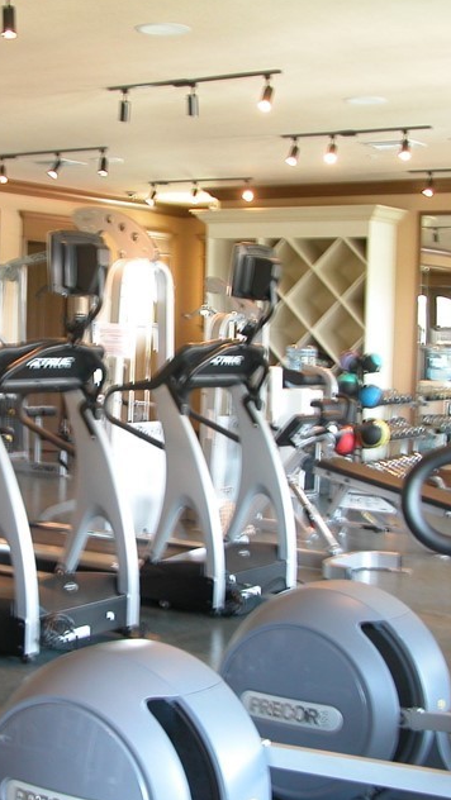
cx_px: 47
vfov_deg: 34.9
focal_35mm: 60
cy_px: 428
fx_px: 1274
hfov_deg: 19.7
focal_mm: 8.9
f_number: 2.8
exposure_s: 1/4.6
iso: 100
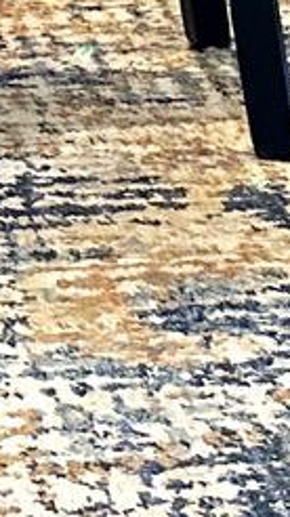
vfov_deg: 8.8
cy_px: -798
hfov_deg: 5.4
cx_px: -334
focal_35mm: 218
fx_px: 2986
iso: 160
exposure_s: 1/60
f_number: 1.78
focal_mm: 6.86
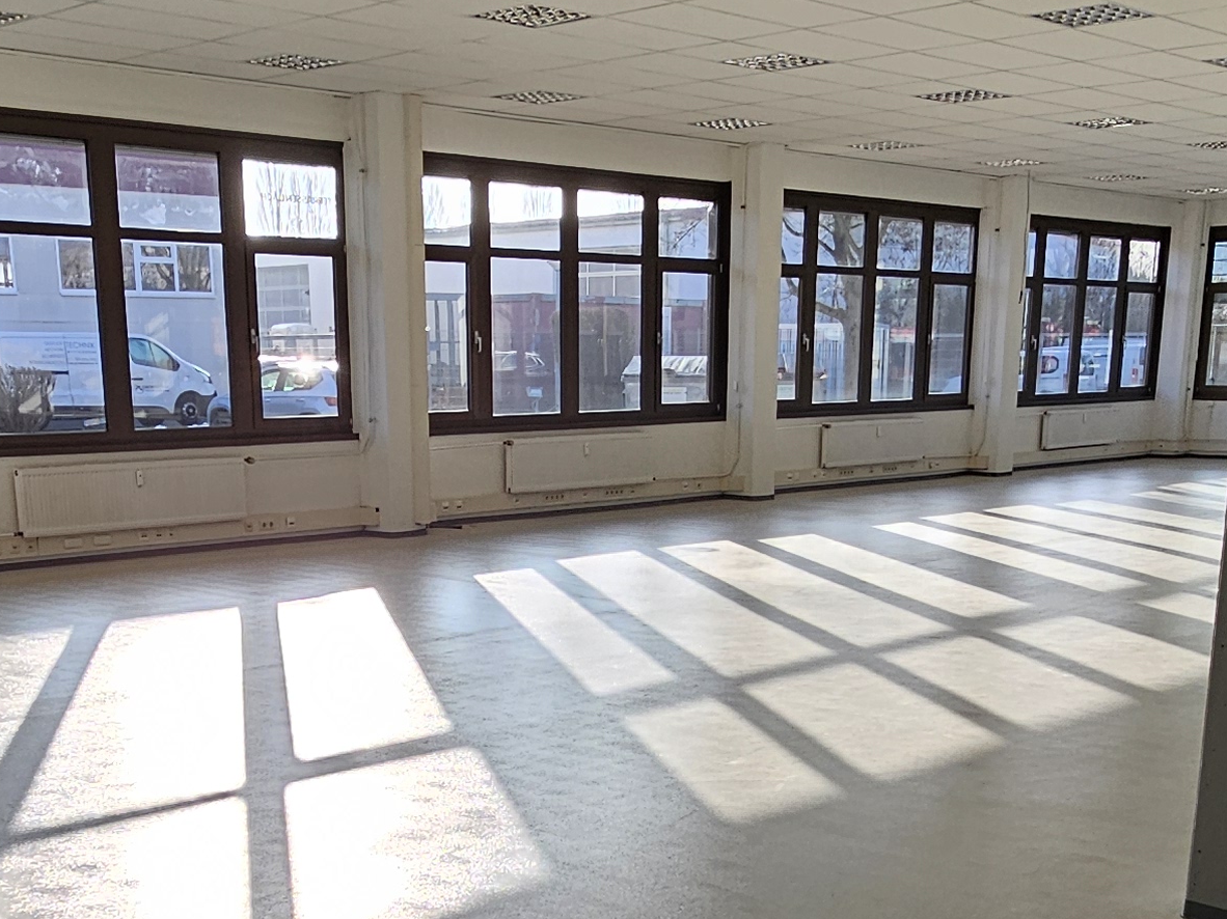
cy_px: 820
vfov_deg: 31.4
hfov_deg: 42.9
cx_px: 568
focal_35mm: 44
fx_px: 1559
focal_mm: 2.2
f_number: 2.2
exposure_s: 1/497
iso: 50
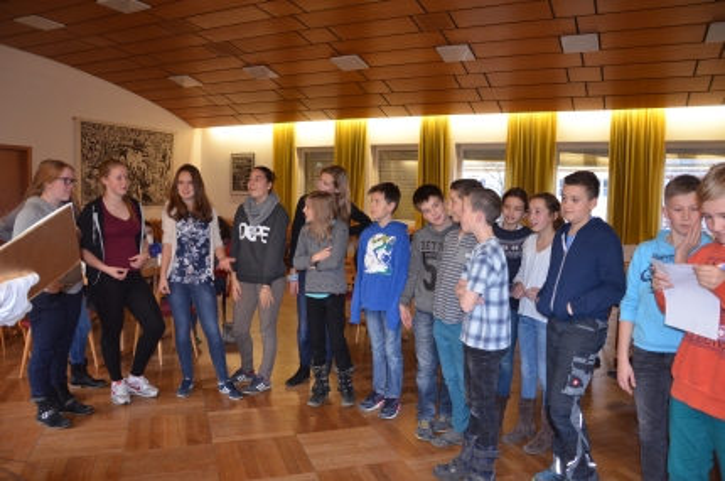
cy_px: 240
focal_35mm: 27
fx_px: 543
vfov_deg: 47.8
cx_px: 362
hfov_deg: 67.5
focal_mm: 18
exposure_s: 1/60
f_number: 3.5
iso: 1100
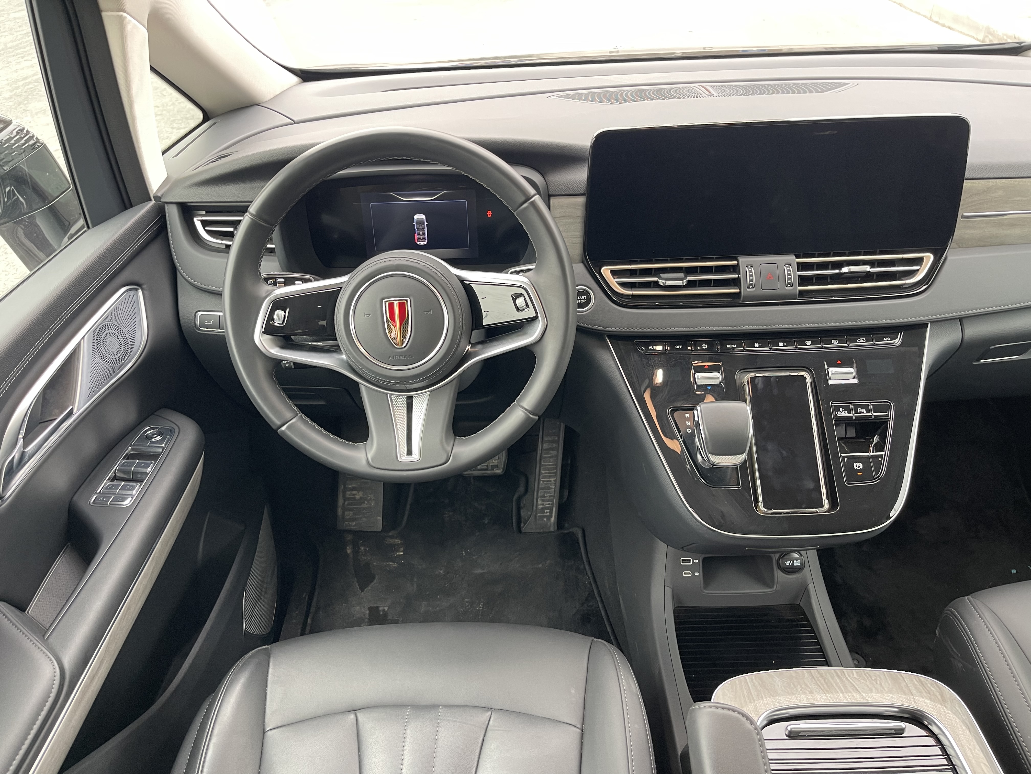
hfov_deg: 69.4
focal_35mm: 25
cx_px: 516
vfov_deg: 54.9
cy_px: 387
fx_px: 745
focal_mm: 5.1
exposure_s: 1/68
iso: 125
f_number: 1.6
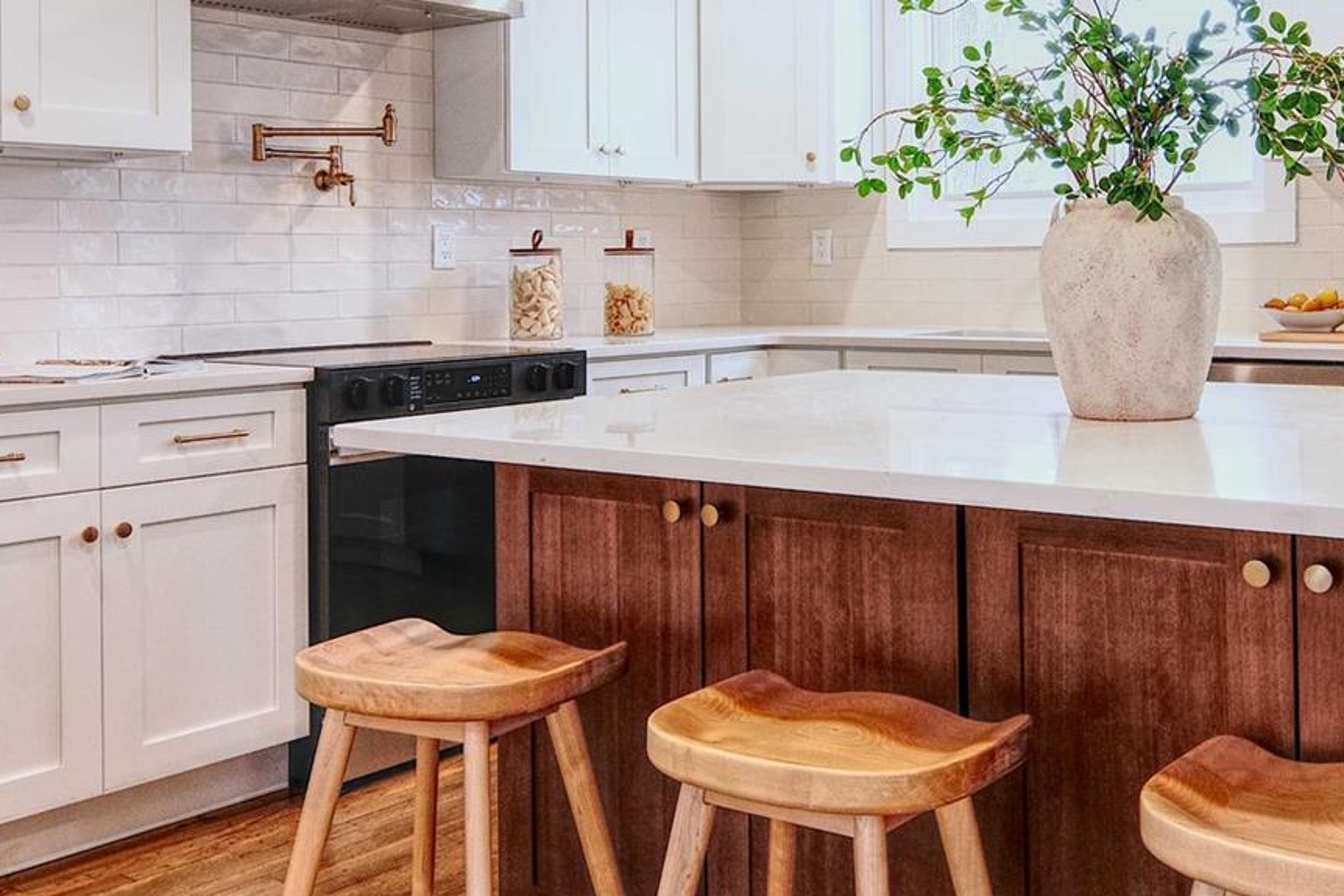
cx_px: 879
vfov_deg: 33.5
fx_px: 1463
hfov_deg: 48.6
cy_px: 241
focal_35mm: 39
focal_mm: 11
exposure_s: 1/6
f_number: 9
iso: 320
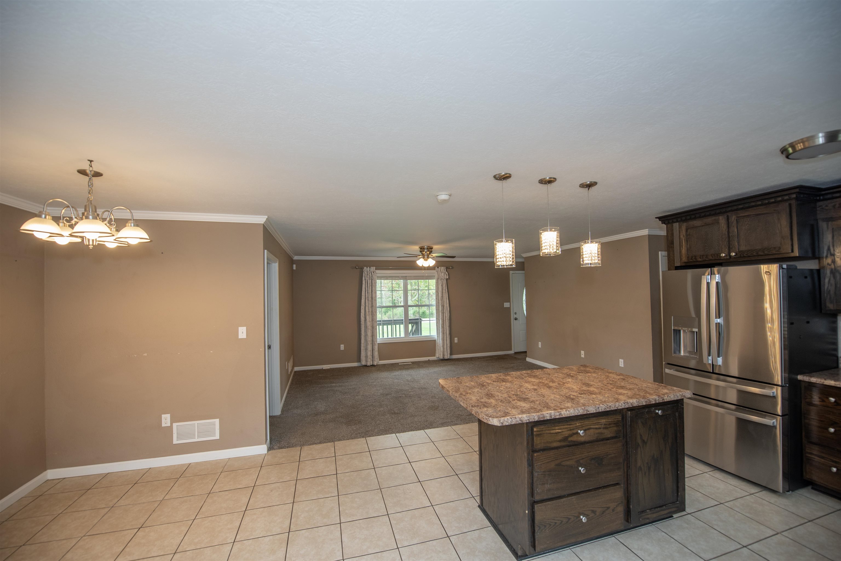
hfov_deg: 104.2
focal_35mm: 14
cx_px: 420
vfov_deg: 81.2
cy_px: 280
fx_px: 327
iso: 220
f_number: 3.2
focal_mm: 14
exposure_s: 1/60
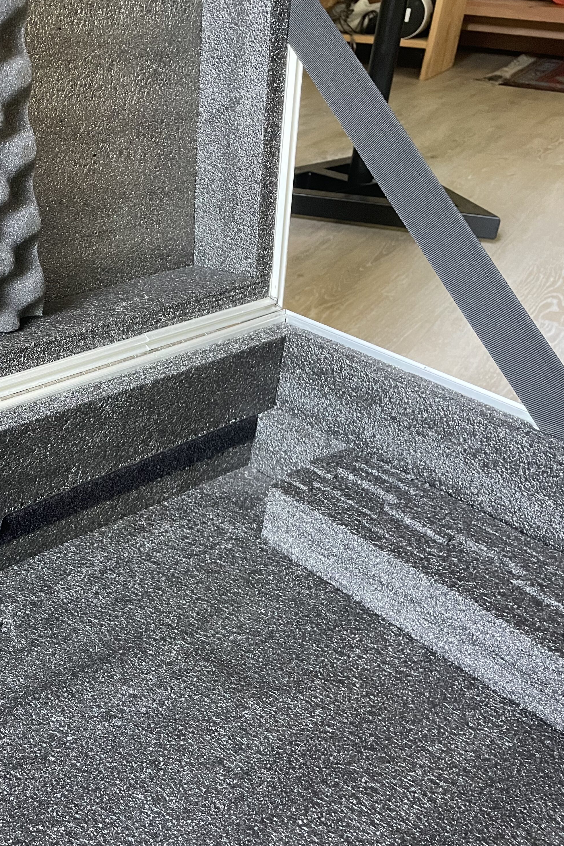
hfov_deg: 33.1
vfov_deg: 51.9
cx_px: 7
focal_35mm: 37
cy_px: 418
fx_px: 869
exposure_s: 1/60
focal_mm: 4.2
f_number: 1.6
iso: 500
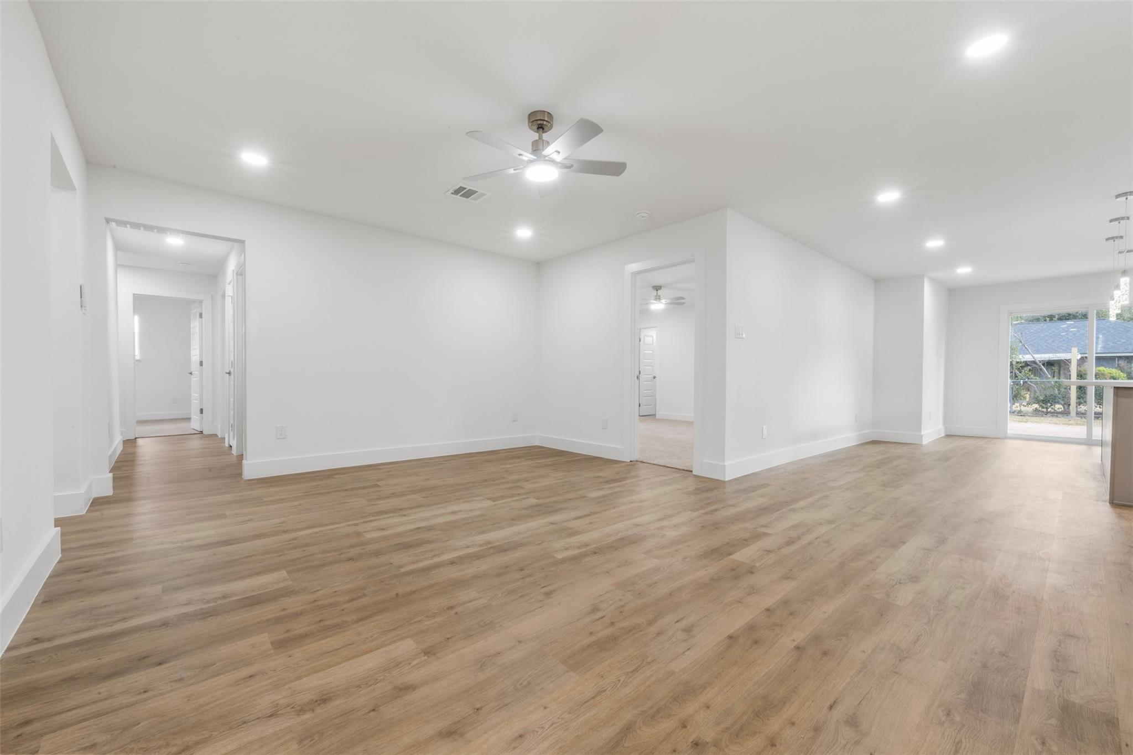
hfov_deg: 104.3
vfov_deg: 81.2
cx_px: 566
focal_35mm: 14
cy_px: 378
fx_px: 441
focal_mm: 14
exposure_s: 3.2
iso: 250
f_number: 9
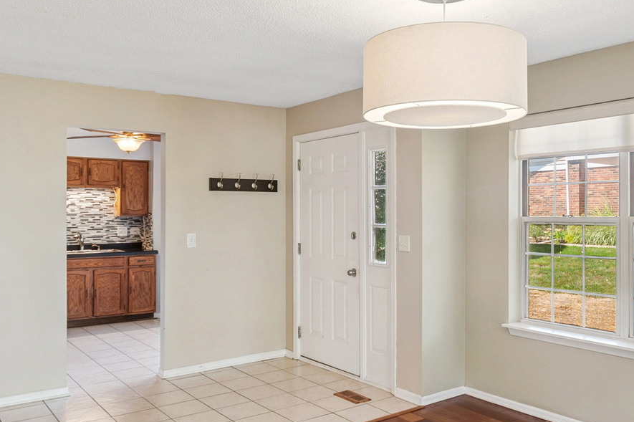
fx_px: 581
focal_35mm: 33
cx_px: 364
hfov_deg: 57.0
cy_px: 222
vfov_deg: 39.9
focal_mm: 18
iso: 320
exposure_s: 1/30
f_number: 8
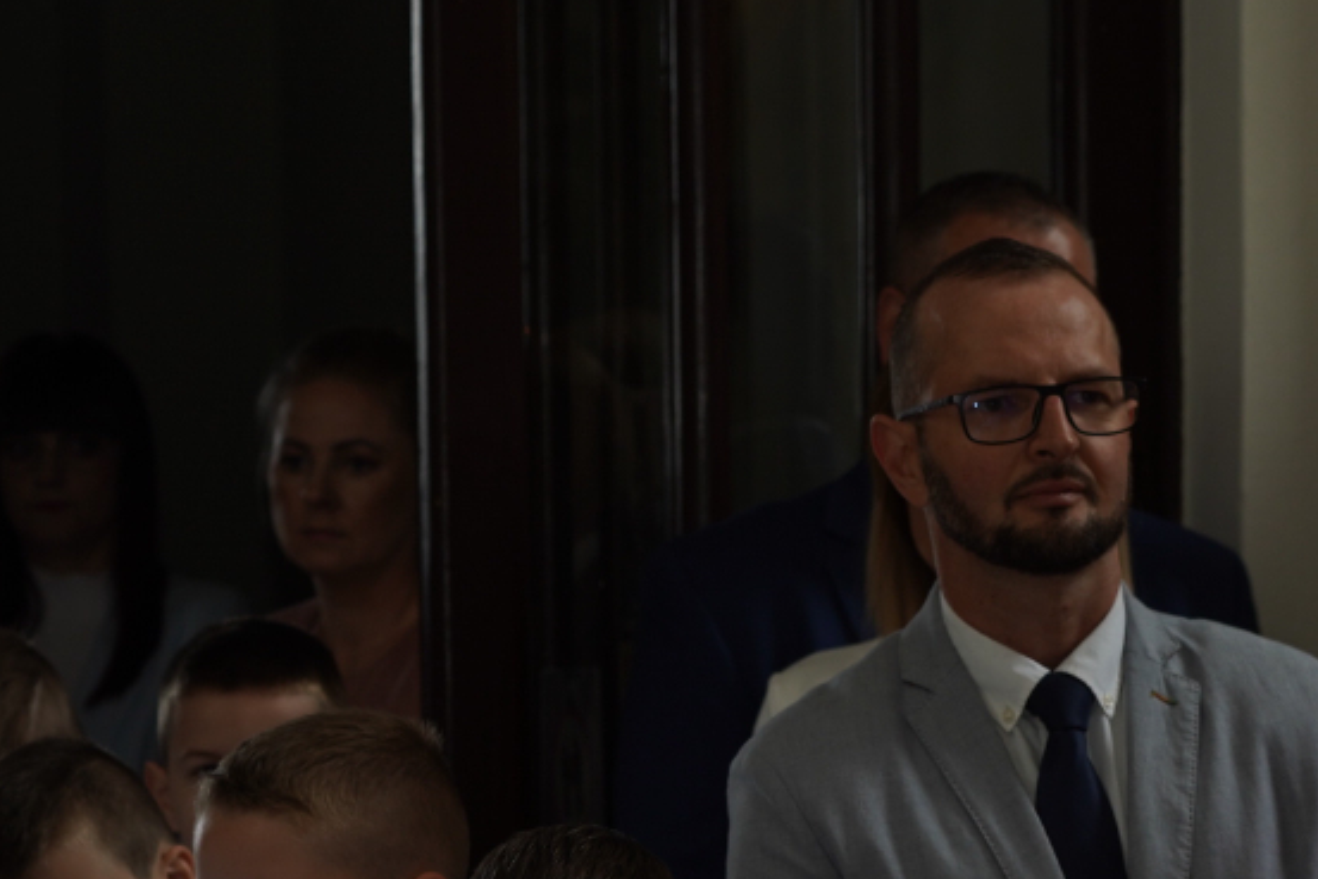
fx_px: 5420
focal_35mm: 148
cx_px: 903
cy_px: 1026
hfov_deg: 13.8
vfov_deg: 9.2
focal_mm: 63
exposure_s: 1/100
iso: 250
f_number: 4
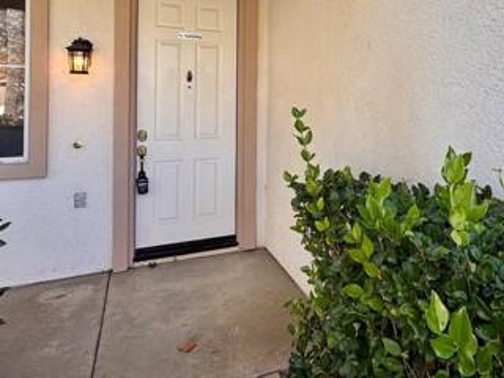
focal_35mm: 28
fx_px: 408
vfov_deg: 48.1
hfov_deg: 61.2
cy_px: 101
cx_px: 353
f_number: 2.2
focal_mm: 2.22
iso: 40
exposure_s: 1/212
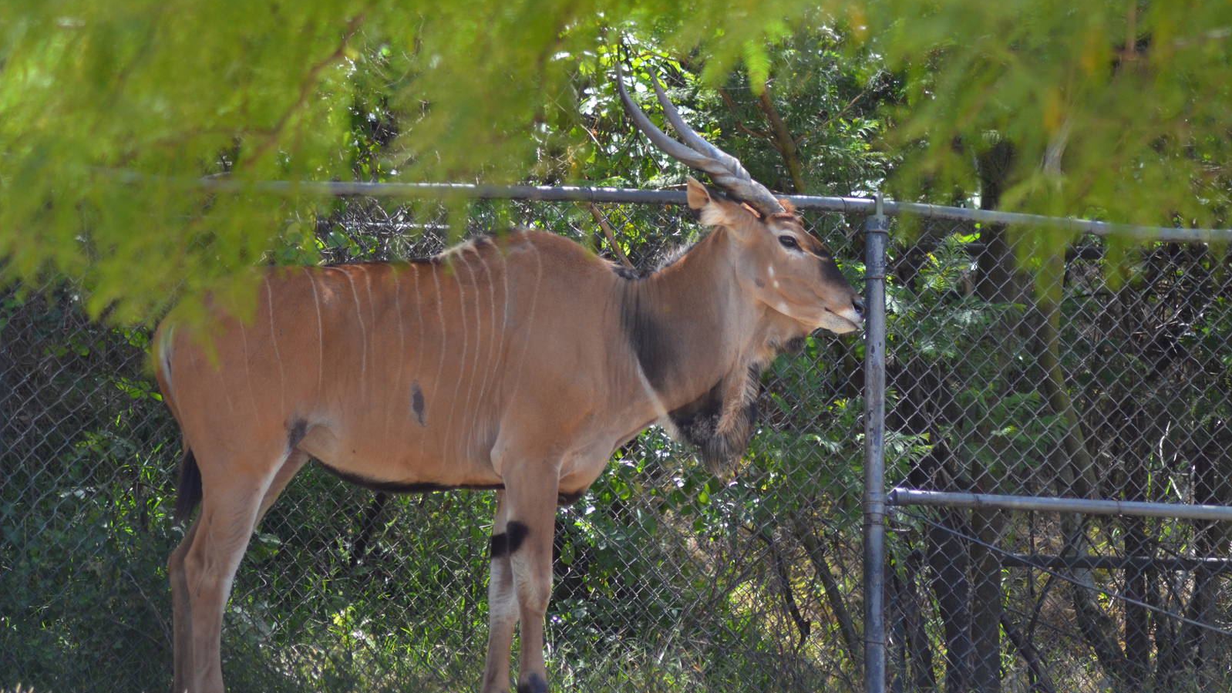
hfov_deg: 7.4
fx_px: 9491
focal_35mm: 291
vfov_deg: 4.2
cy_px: 293
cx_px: 616
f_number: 4.5
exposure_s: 1/1000
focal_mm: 185
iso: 720
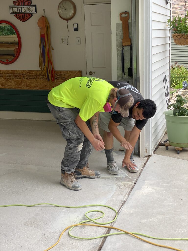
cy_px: 126
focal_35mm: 52
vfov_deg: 36.8
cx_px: 94
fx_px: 377
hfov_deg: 28.0
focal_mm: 6
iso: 20
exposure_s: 1/393
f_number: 2
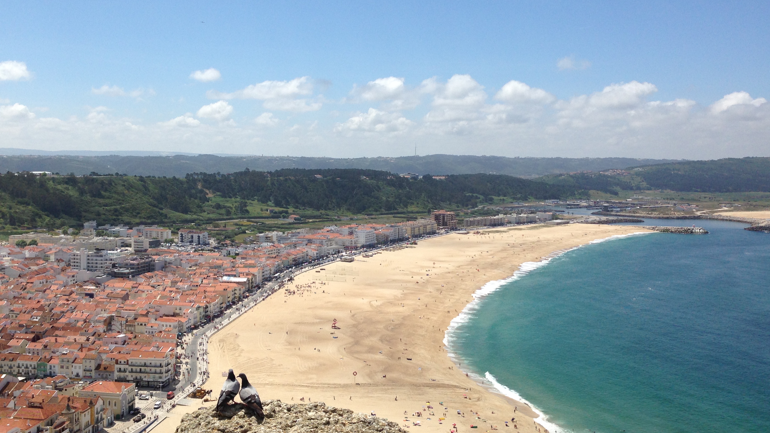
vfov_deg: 28.3
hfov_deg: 48.2
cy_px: 206
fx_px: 858
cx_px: 334
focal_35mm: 42
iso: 50
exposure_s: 1/2710
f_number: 2.4
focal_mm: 4.12
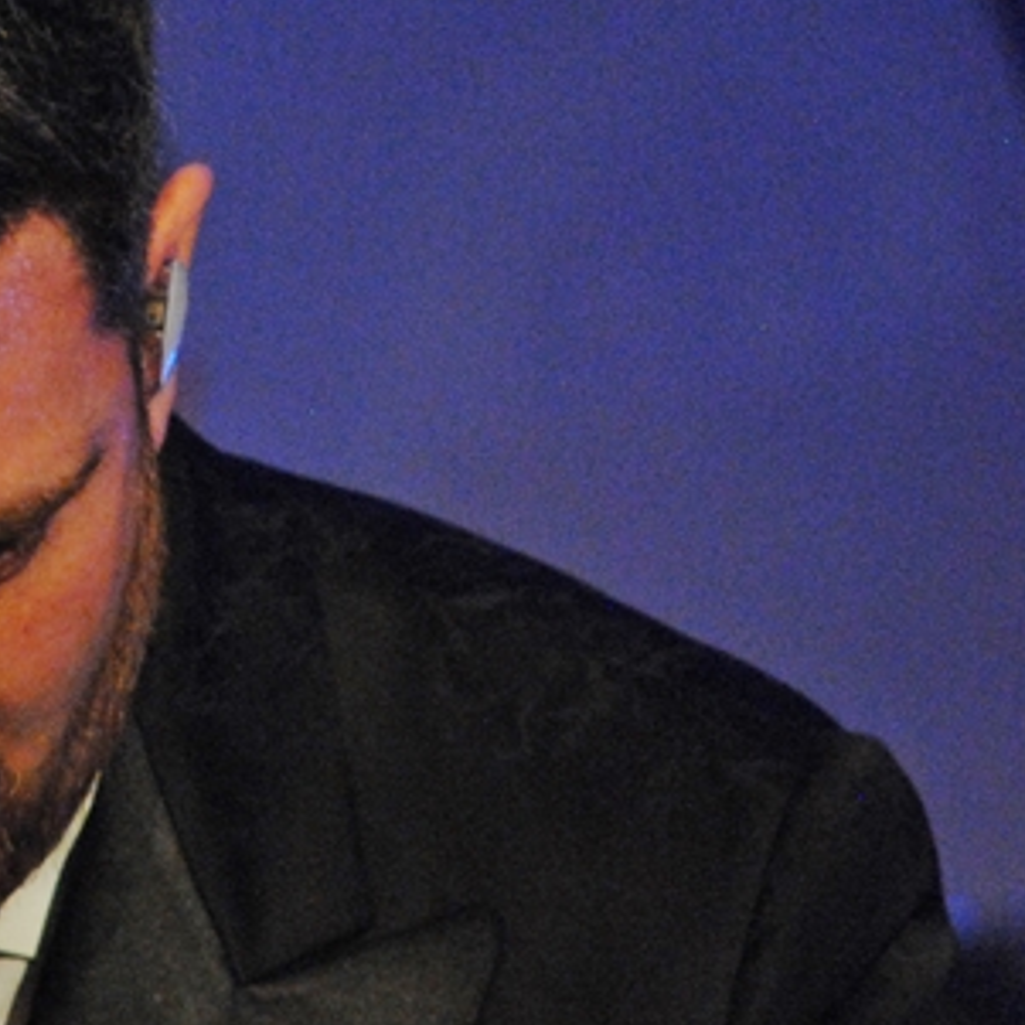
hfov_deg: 1.4
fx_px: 42680
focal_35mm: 1274
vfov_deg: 1.4
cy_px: 339
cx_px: -191
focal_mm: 300
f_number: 5.6
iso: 1600
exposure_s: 1/40
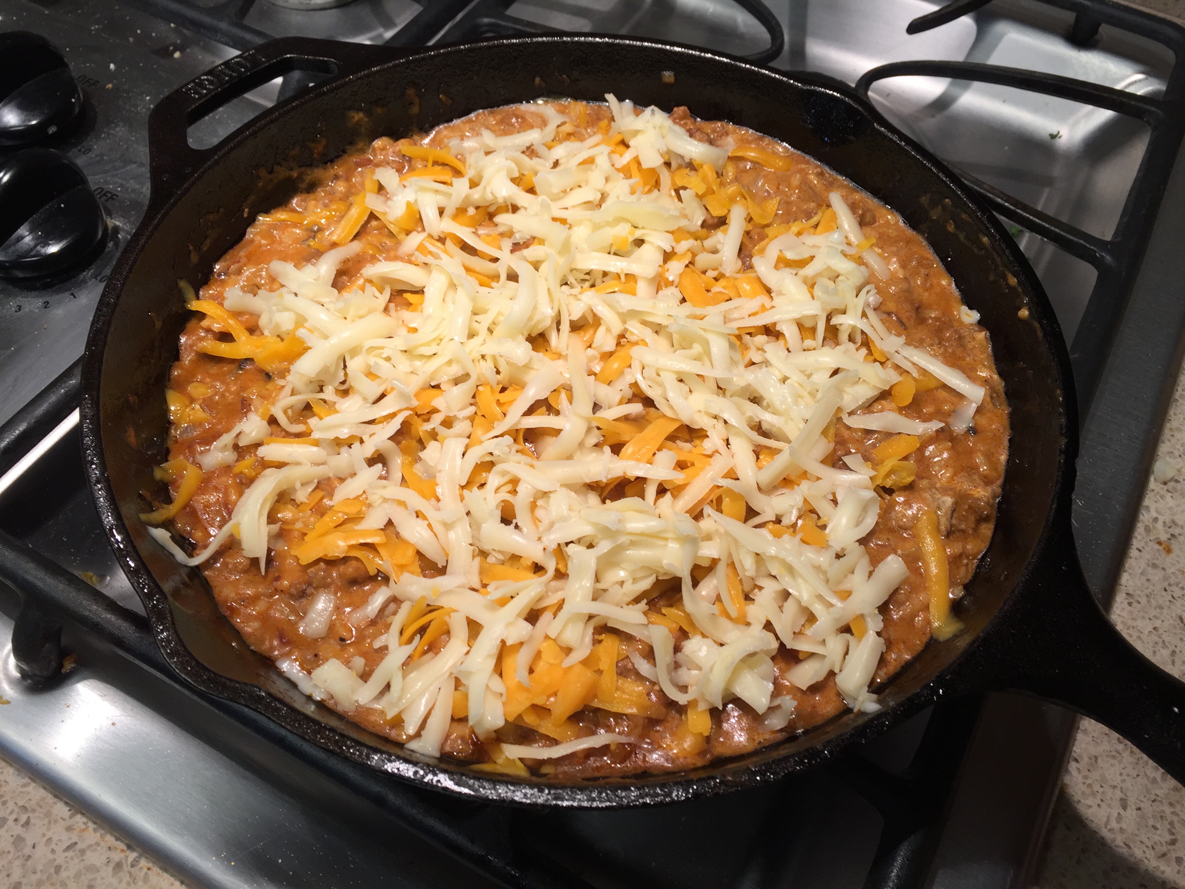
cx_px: 592
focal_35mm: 29
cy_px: 444
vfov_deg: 48.2
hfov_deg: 61.7
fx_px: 993
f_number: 2.2
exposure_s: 1/60
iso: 32
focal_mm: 4.15
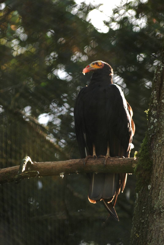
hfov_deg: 5.4
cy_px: 122
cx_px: 82
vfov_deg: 8.1
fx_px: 1737
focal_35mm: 255
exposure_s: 1/250
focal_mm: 170
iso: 400
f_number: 4.8
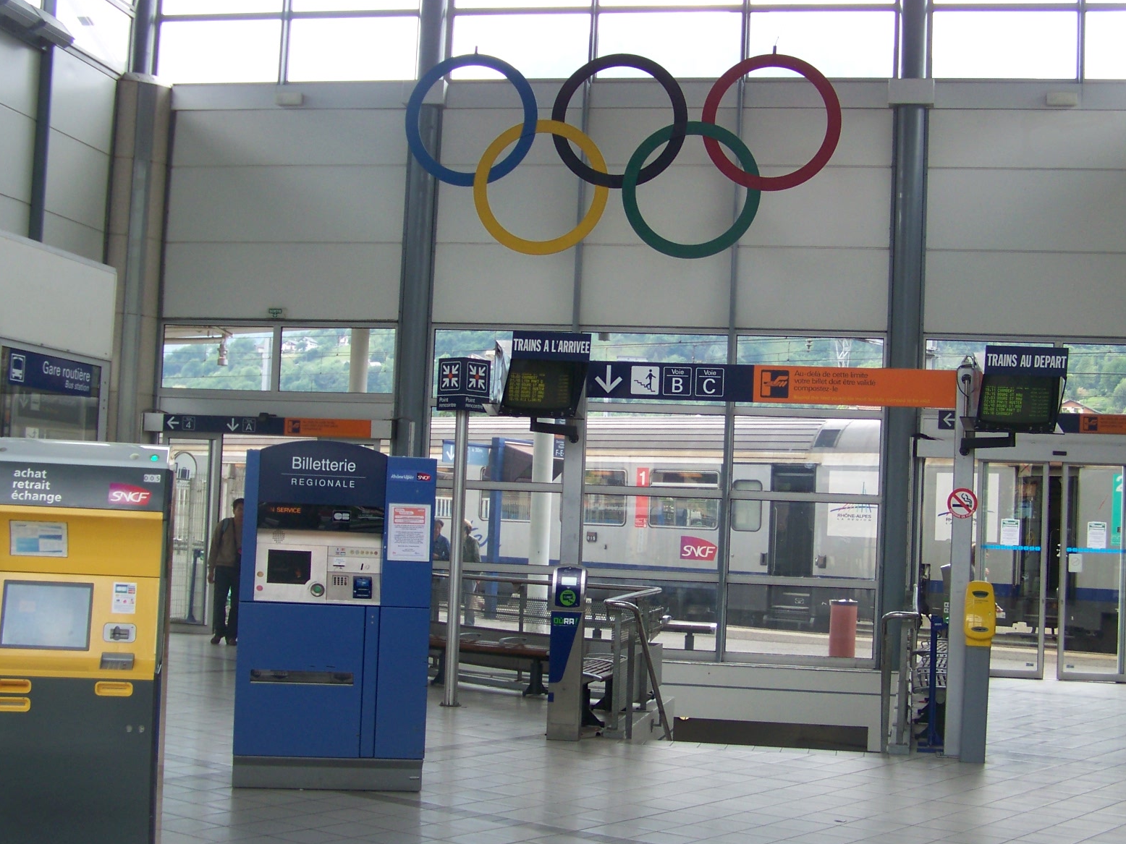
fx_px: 1626
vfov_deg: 29.1
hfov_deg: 38.2
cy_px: 406
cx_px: 606
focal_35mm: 50
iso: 80
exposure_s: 1/80
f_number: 2.8
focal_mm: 6.3
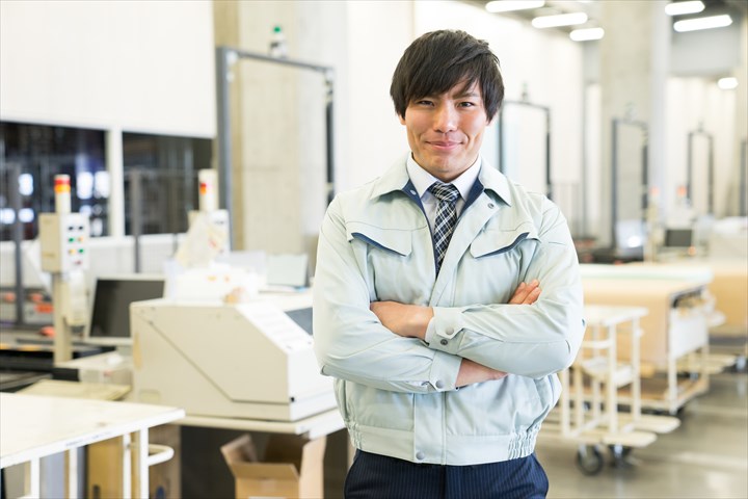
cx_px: 374
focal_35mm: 58
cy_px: 250
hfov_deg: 34.5
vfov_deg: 23.4
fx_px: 1205
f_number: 2.8
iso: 400
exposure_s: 1/60
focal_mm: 58
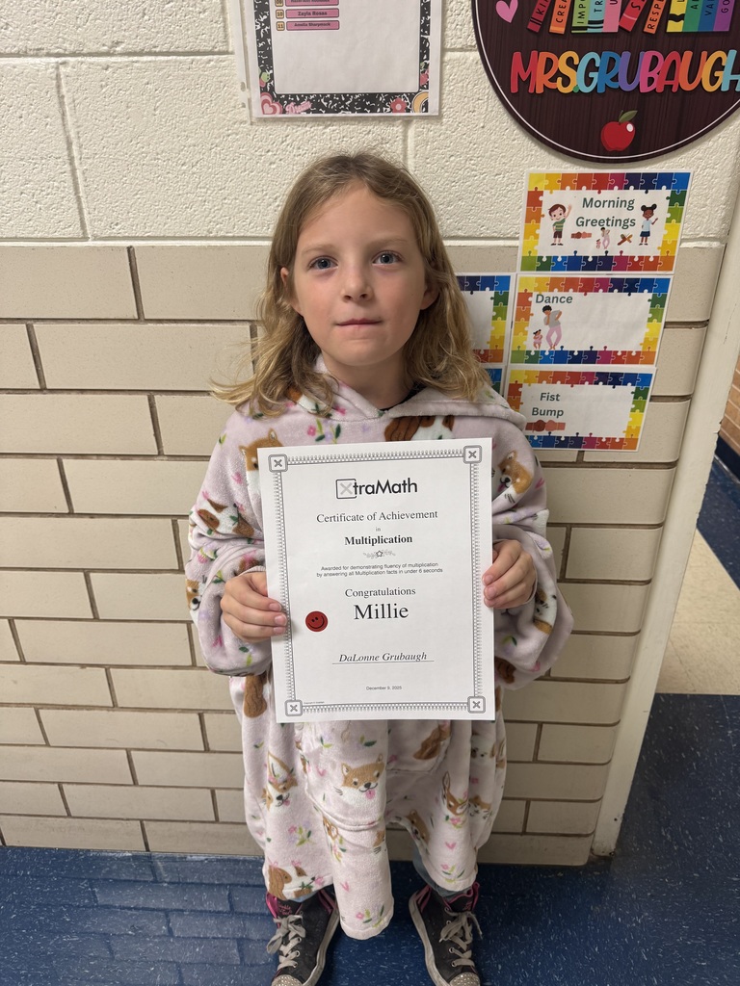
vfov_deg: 71.6
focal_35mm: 24
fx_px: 684
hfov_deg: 56.8
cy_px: 493
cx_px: 370
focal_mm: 6.76
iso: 125
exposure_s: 1/60
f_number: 1.78
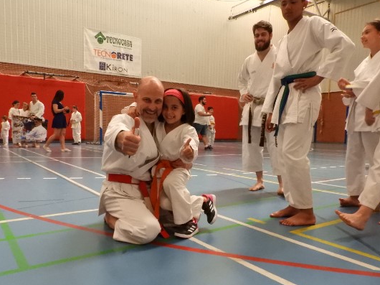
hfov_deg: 61.7
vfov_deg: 48.0
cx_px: 181
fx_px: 318
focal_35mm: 29
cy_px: 164
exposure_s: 1/160
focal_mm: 4.3
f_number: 6
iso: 1600
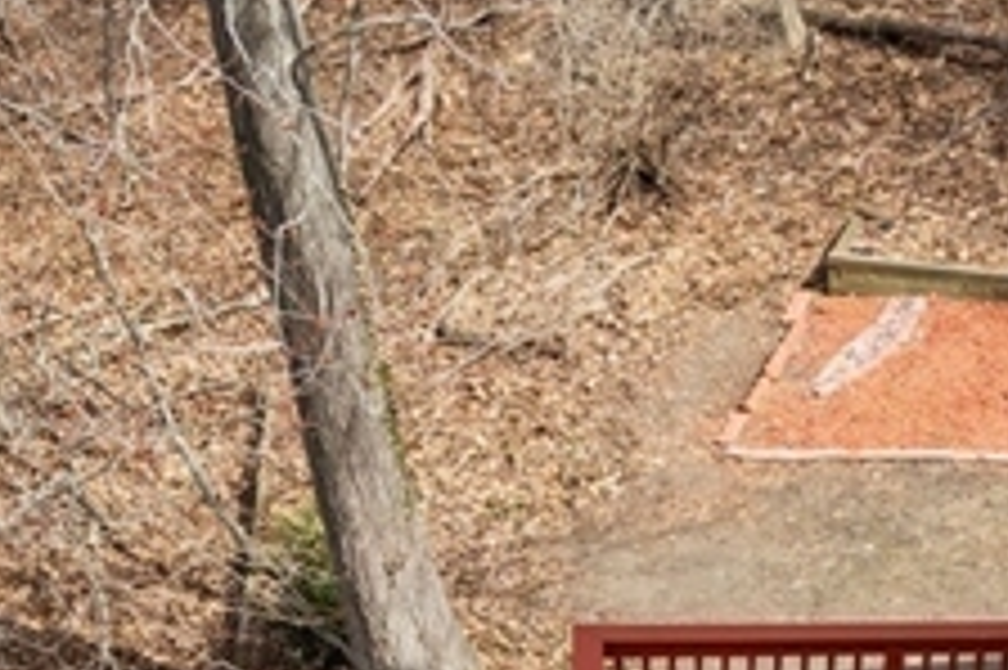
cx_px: 594
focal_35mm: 114
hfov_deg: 17.9
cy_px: 1504
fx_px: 3190
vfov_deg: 10.6
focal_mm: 12.29
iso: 150
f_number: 2.8
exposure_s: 1/1600
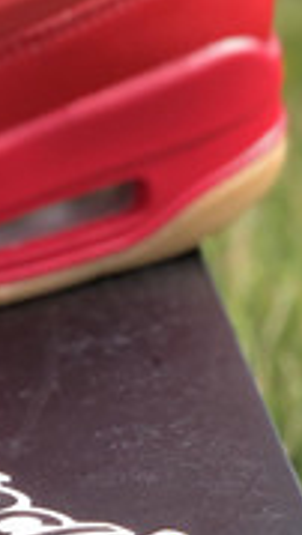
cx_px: -616
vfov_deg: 9.2
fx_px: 3323
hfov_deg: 4.9
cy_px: 202
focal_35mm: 234
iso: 16
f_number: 2.4
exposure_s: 1/314
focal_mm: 6
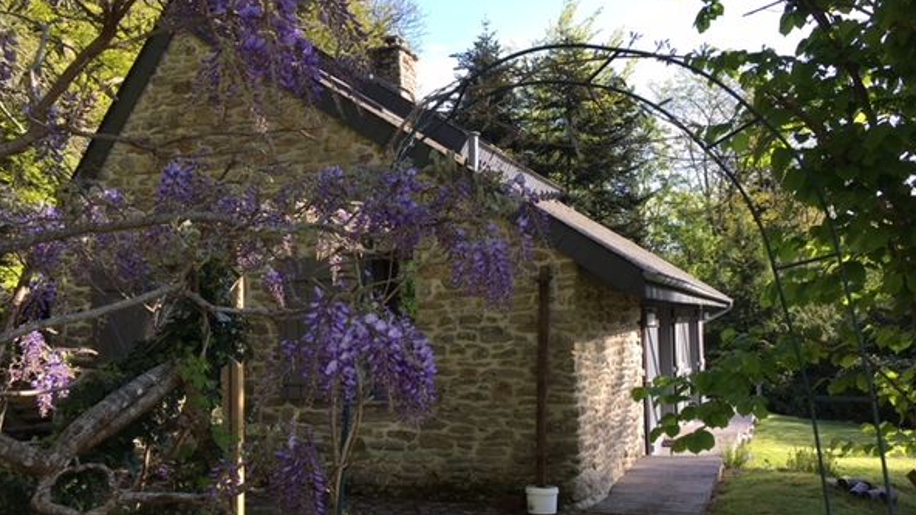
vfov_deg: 36.5
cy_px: 312
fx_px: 777
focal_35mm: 32
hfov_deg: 61.0
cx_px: 458
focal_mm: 4.15
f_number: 2.2
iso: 25
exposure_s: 1/300
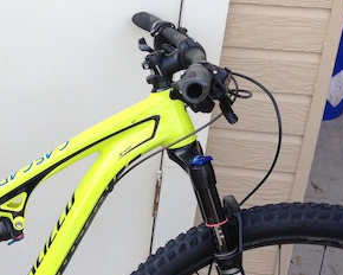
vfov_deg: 17.1
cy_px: 231
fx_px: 903
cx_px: -20
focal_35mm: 89
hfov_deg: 20.6
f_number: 2.4
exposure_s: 1/301
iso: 50
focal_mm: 4.12
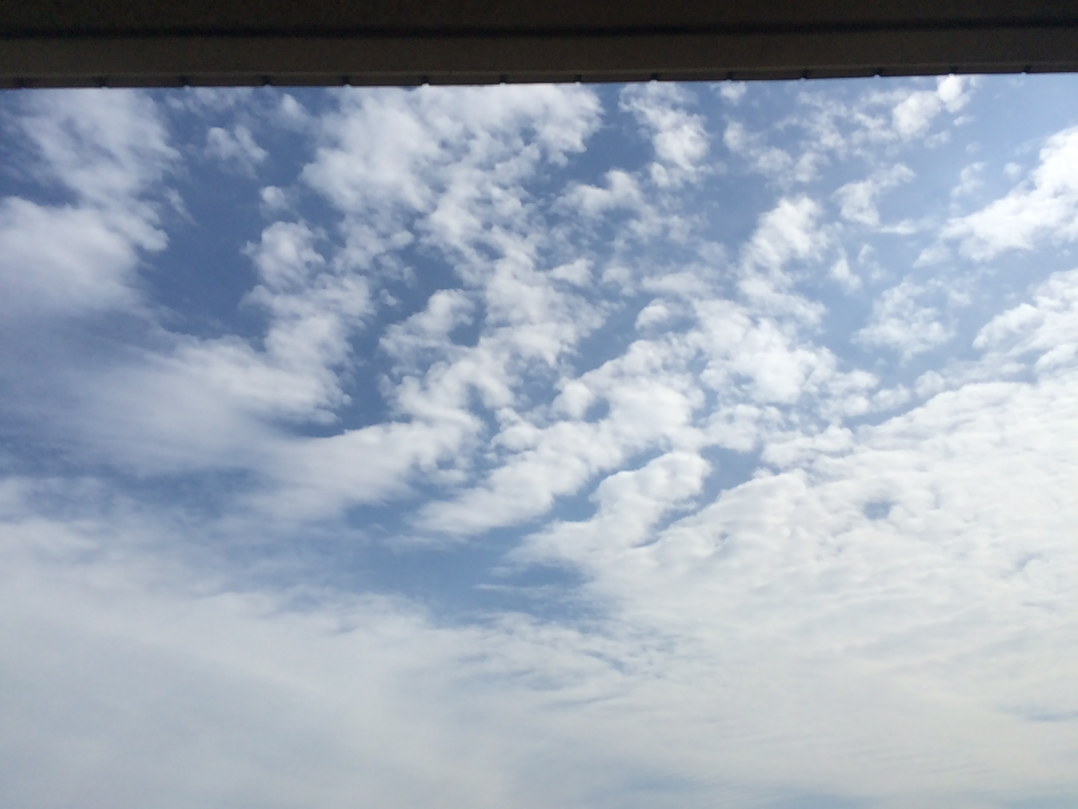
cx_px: 539
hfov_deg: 61.7
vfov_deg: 48.2
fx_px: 903
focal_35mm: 29
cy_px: 404
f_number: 2.2
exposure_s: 1/6410
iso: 32
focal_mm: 4.15
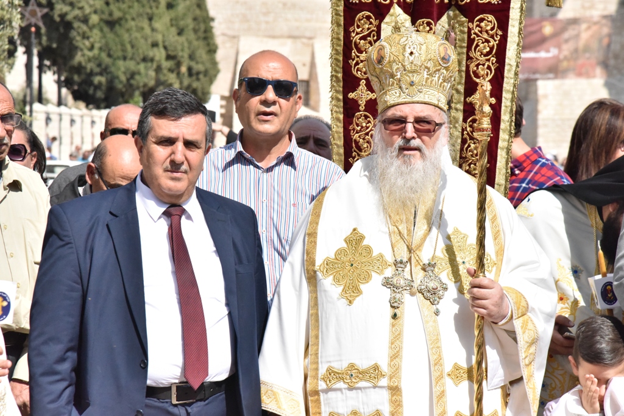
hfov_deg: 17.1
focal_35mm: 120
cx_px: 312
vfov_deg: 11.4
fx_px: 2080
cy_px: 208
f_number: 10
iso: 5000
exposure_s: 1/8000
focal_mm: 120
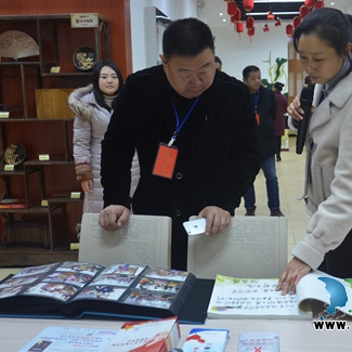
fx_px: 541
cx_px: 229
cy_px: 174
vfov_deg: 36.1
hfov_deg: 35.8
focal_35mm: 47
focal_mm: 24
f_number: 3.8
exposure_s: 1/40
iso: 800
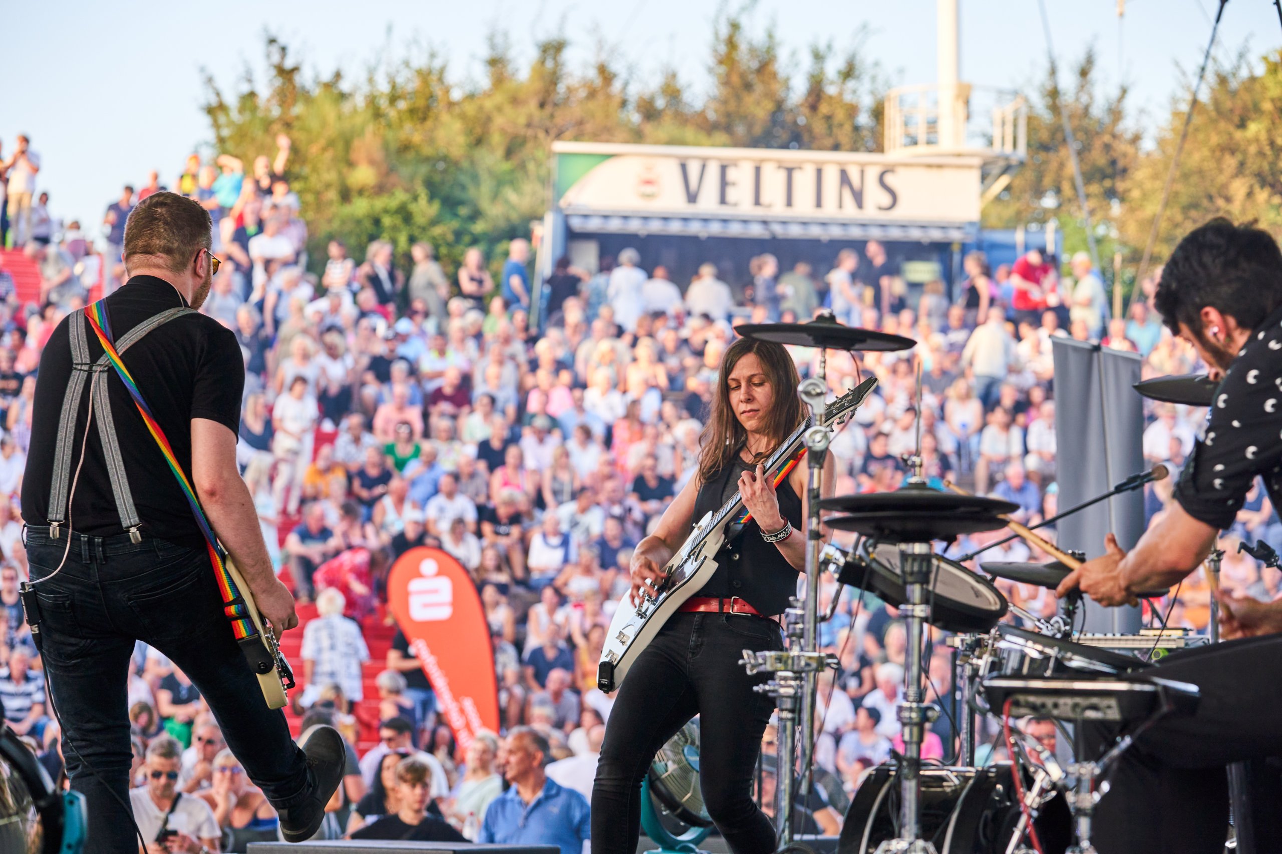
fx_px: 3632
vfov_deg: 13.4
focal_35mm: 102
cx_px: 641
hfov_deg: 20.0
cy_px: 427
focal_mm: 102
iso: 160
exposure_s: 1/320
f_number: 4
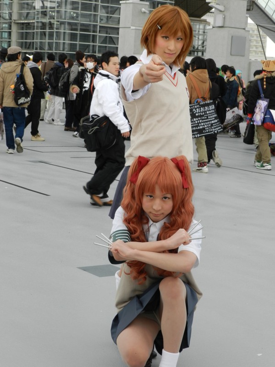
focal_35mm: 76
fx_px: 805
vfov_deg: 25.7
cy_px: 184
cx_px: 138
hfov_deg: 19.4
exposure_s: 1/125
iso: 160
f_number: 4.8
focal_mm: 13.5
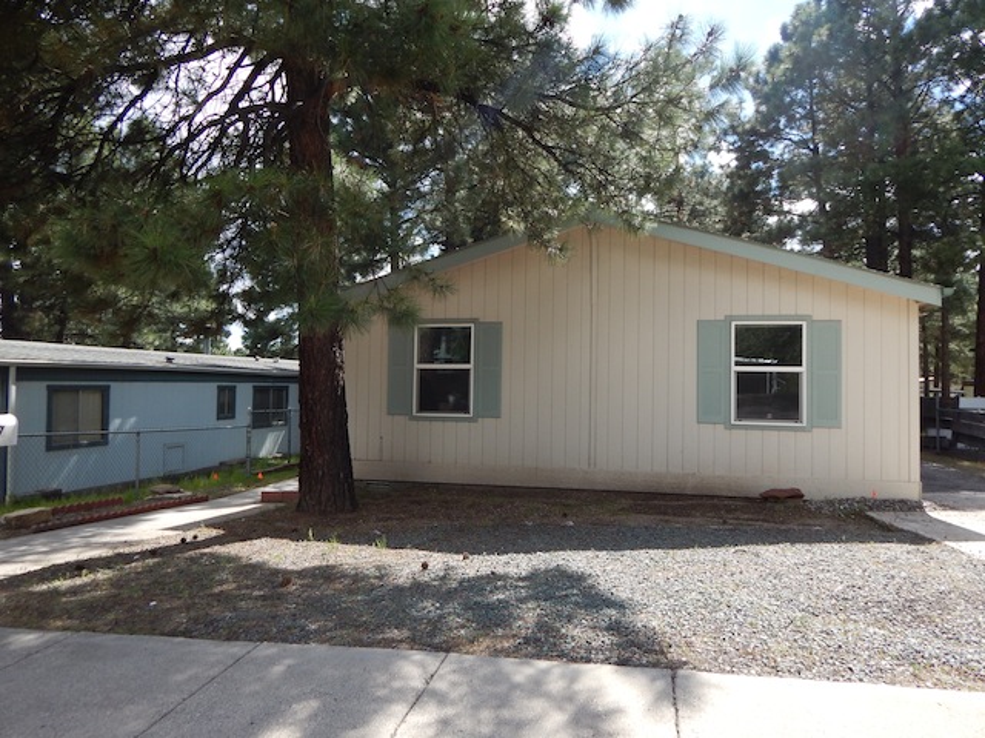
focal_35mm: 23
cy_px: 369
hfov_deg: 73.9
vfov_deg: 58.9
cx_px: 492
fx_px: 654
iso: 125
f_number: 3
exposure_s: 1/640
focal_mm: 4
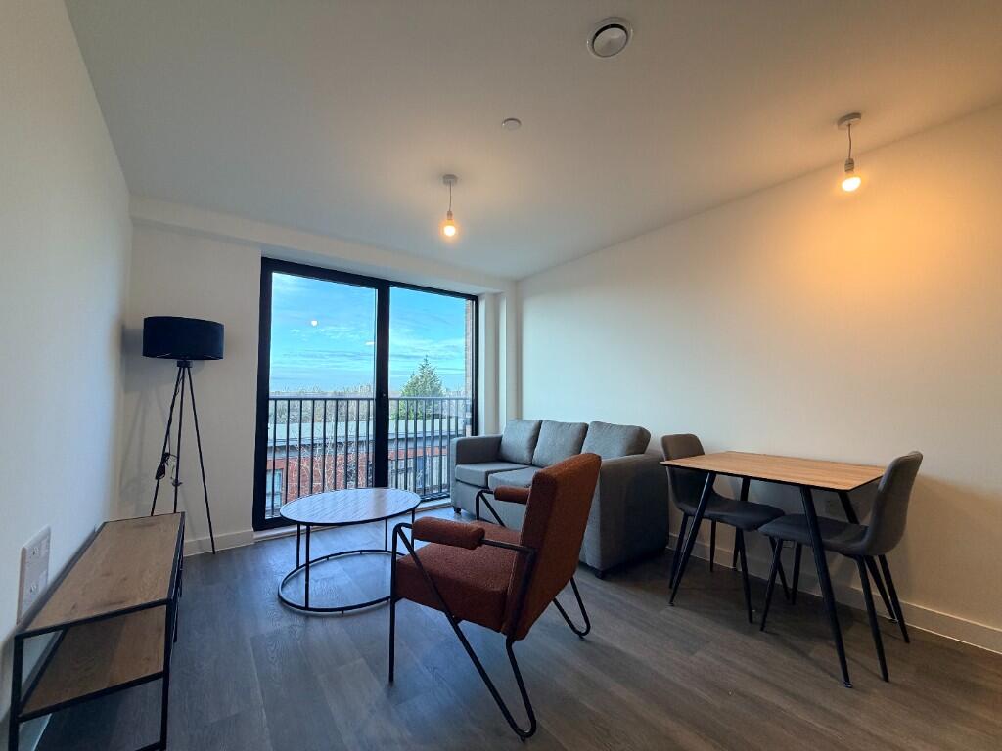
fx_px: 405
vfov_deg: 85.7
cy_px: 376
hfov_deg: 102.1
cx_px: 501
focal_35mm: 14
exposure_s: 1/100
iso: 200
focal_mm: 2.22
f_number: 2.2
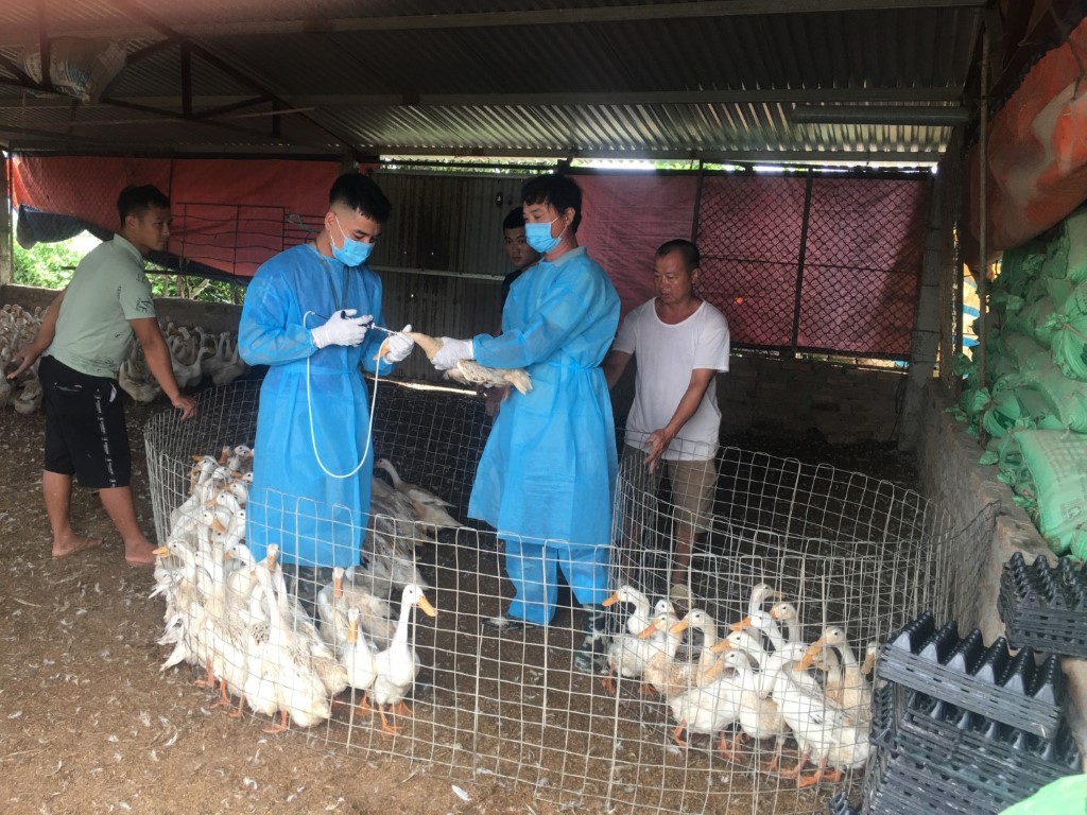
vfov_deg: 48.2
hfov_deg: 61.7
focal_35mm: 29
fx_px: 911
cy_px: 408
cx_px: 544
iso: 32
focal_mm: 4.15
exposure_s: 1/50
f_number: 2.2
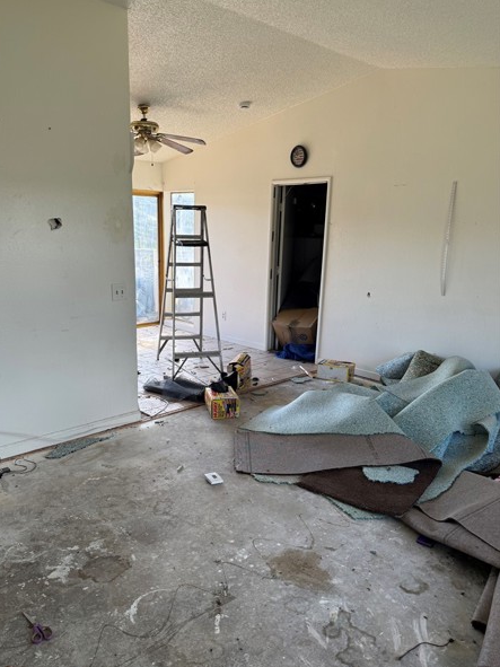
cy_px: 341
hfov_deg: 53.0
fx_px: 501
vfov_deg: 67.3
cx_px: 231
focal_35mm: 26
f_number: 1.78
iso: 100
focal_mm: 6.76
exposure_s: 1/246
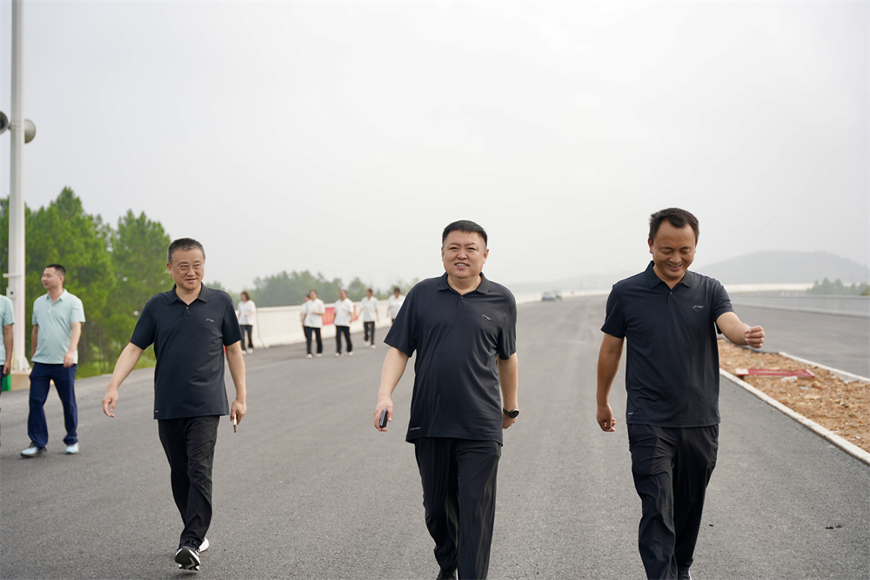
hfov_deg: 38.3
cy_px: 290
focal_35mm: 52
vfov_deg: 26.0
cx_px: 435
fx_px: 1254
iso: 100
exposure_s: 1/1000
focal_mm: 51.9
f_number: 2.8
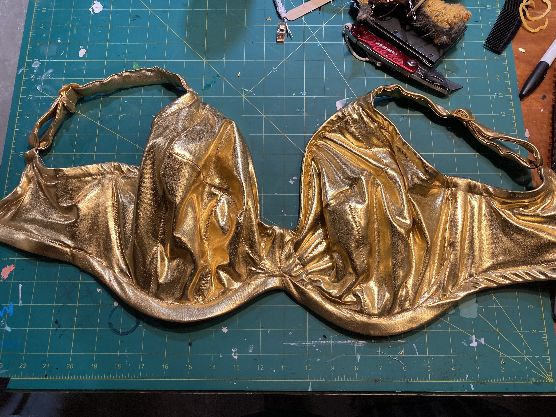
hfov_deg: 63.4
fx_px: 450
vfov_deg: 49.7
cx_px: 278
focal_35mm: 28
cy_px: 208
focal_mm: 3.99
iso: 125
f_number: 1.8
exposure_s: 1/60
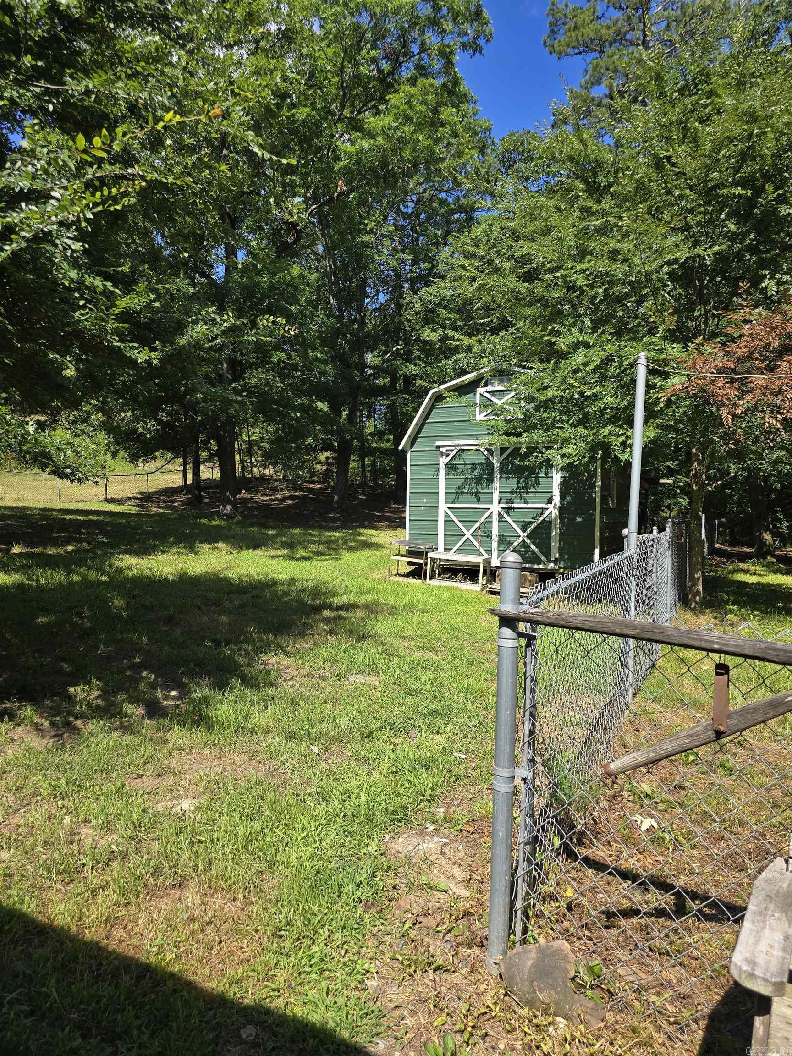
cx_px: 396
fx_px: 702
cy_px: 528
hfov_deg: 58.9
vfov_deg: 73.9
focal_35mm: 23
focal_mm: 6.3
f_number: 1.7
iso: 12
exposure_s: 1/494
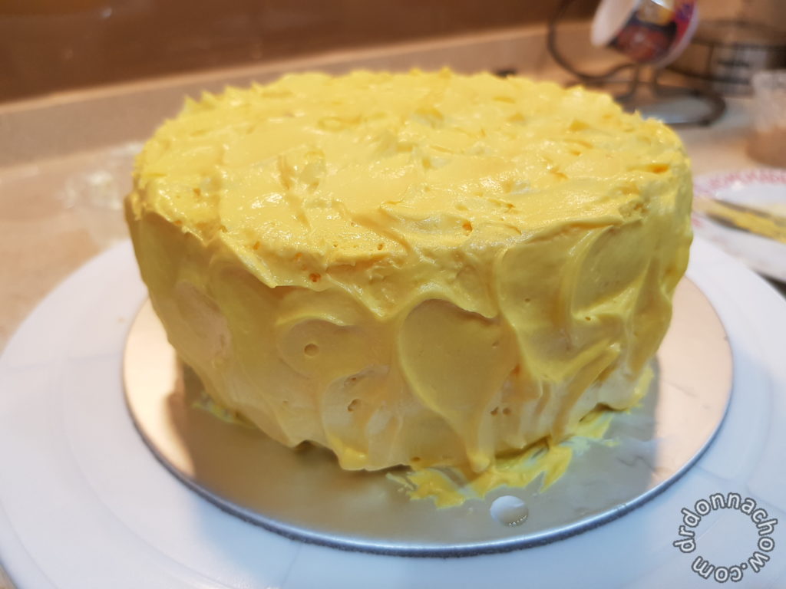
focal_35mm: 26
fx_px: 590
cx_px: 393
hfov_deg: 67.3
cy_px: 294
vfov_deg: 53.1
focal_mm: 4.3
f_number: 1.7
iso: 125
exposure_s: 1/50
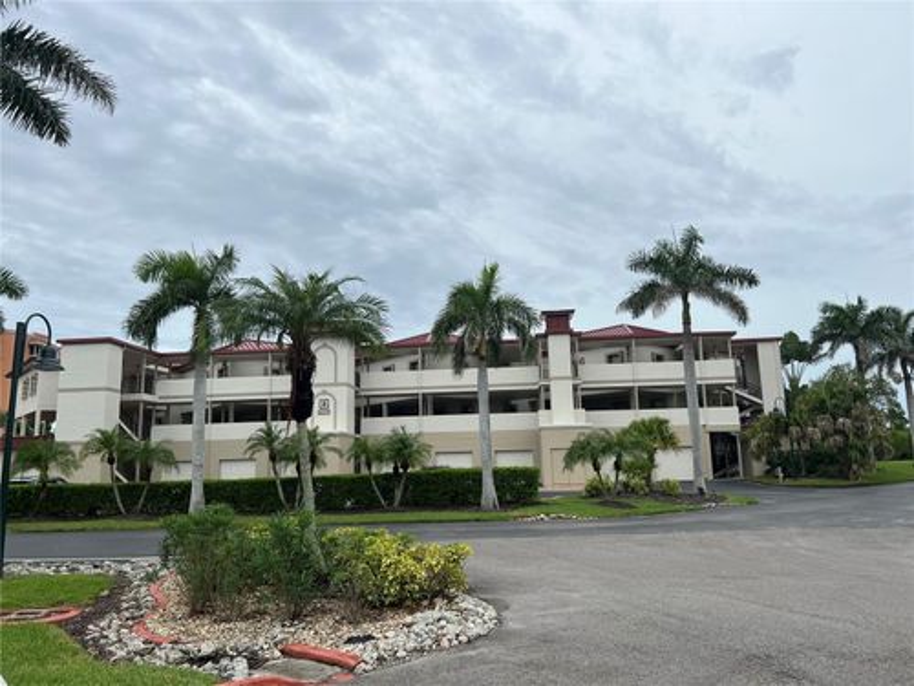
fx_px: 687
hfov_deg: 67.3
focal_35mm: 26
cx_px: 457
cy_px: 343
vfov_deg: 53.1
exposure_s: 1/5882
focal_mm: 5.7
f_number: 1.5
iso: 50
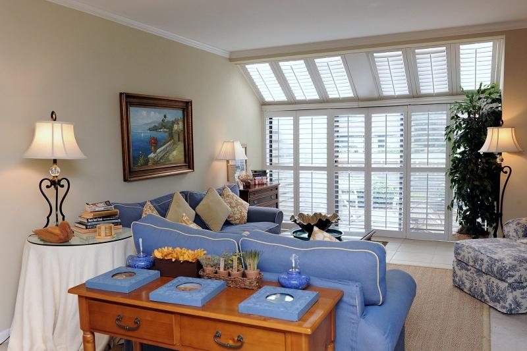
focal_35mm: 31
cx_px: 264
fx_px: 454
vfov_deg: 42.3
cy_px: 176
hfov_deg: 60.3
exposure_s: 1/125
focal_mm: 31
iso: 1600
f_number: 8
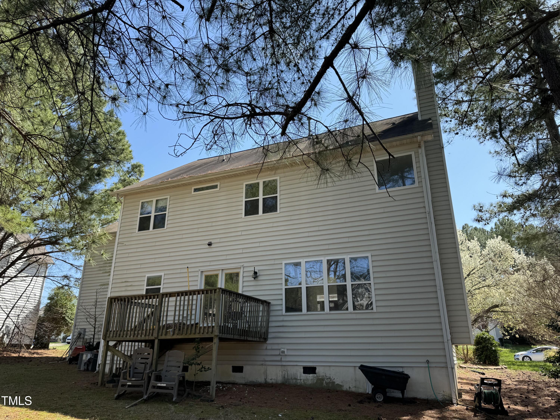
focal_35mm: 24
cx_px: 280
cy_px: 210
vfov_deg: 56.8
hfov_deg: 71.6
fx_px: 388
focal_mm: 6.86
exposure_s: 1/1560
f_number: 1.78
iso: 80
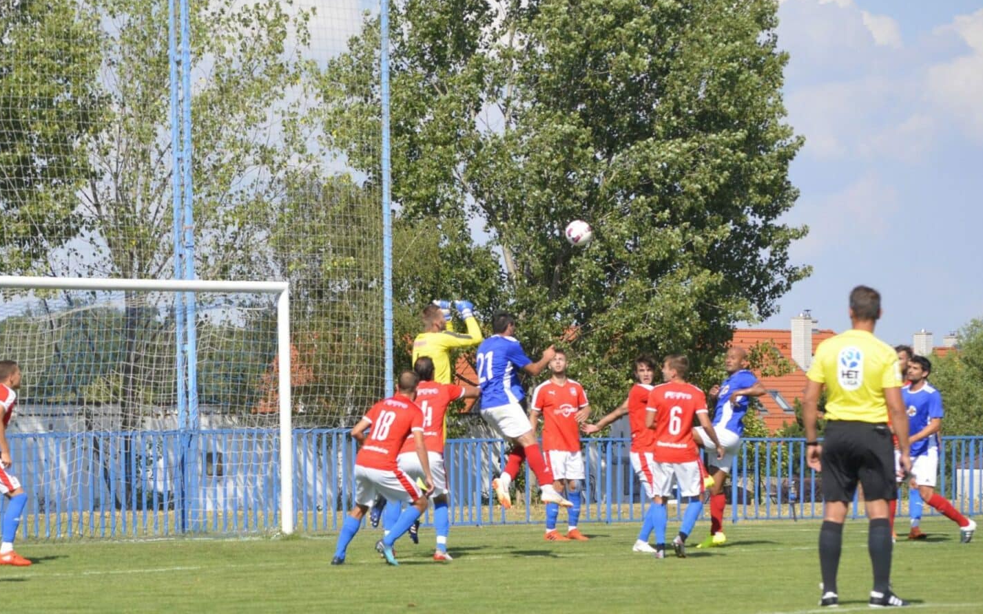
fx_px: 5278
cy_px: 431
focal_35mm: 197
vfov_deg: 6.7
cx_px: 320
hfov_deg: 10.6
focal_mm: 90
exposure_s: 1/1600
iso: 400
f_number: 6.3
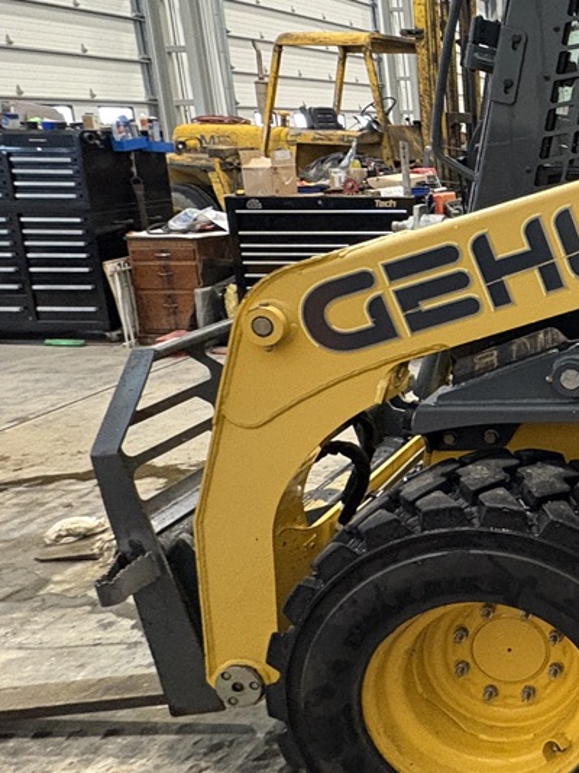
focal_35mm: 37
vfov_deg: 49.8
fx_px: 826
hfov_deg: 29.0
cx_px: 804
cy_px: 303
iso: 640
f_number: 2.2
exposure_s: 1/60
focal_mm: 2.22
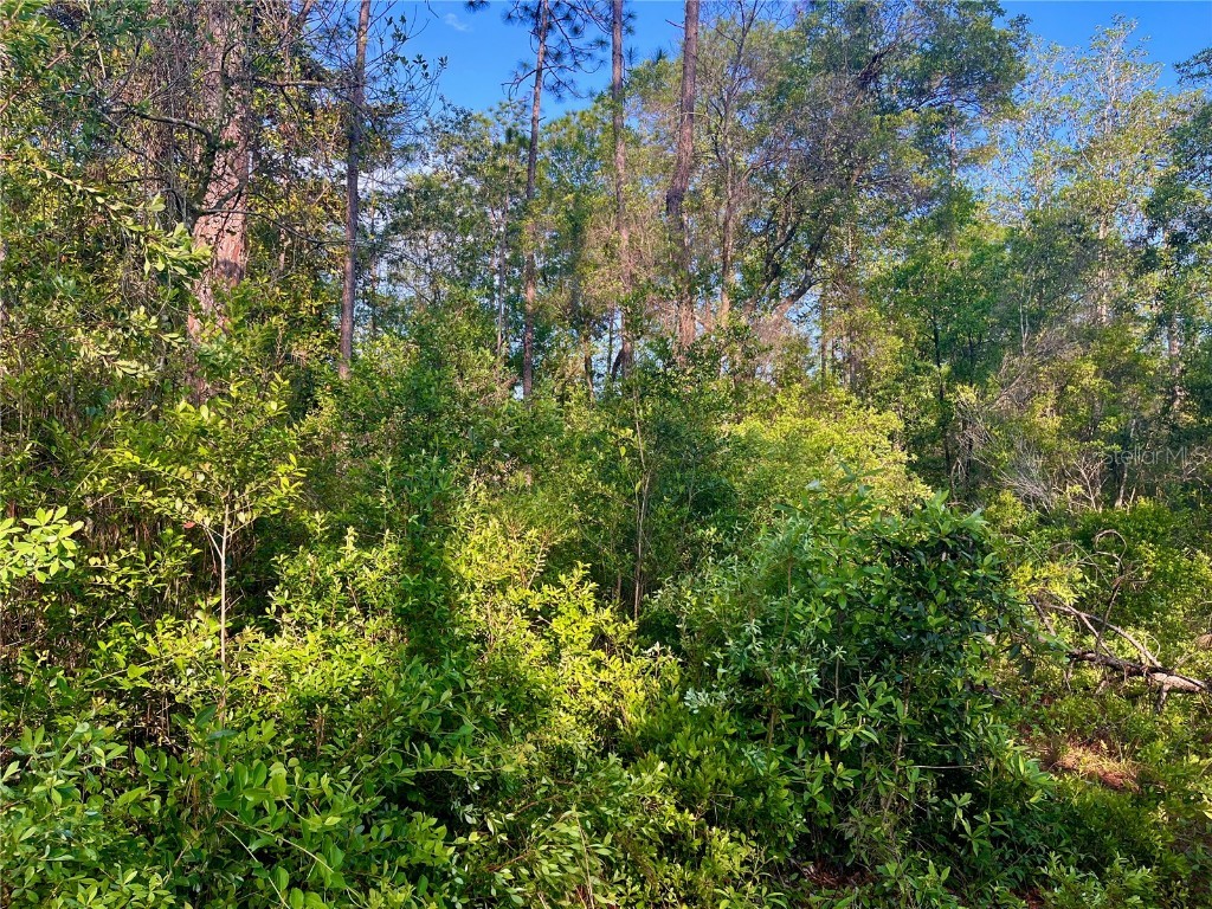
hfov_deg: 67.3
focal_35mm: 26
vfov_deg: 53.1
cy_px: 454
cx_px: 606
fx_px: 910
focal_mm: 5.1
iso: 50
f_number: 1.6
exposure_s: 1/459
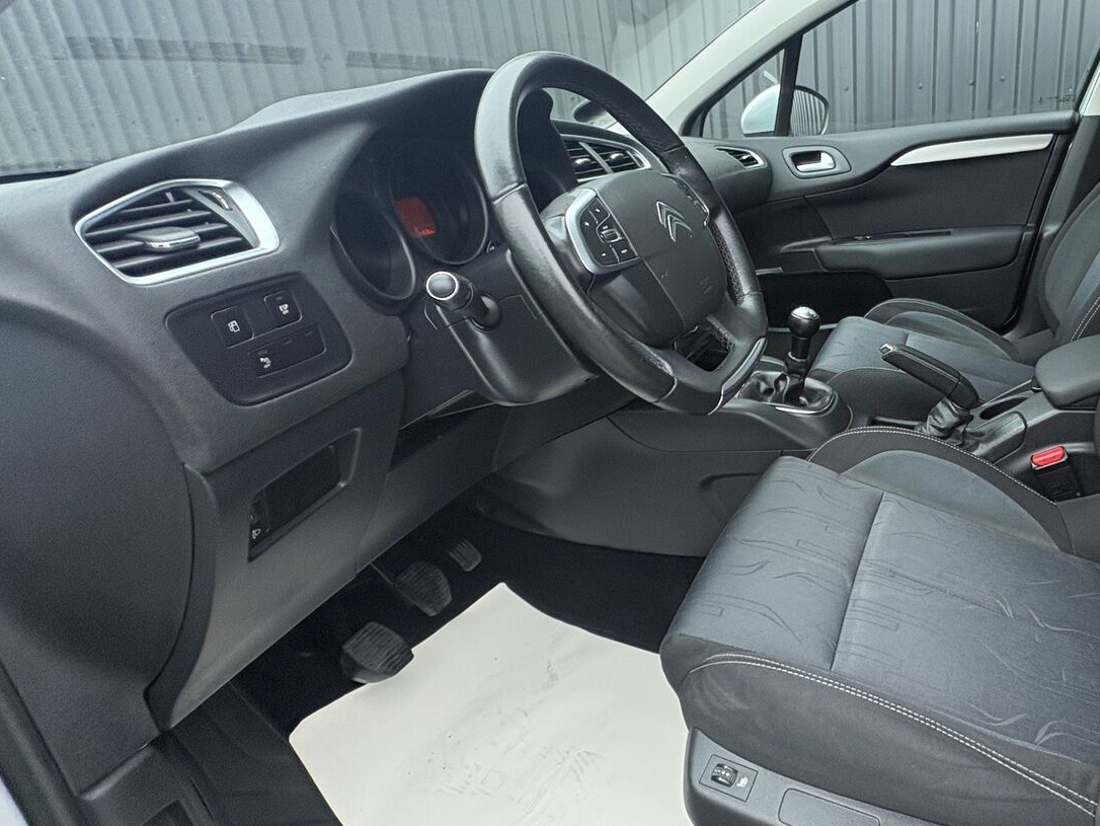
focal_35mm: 22
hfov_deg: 71.3
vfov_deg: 61.0
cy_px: 368
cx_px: 821
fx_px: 699
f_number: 2.2
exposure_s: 1/99
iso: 160
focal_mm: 2.22
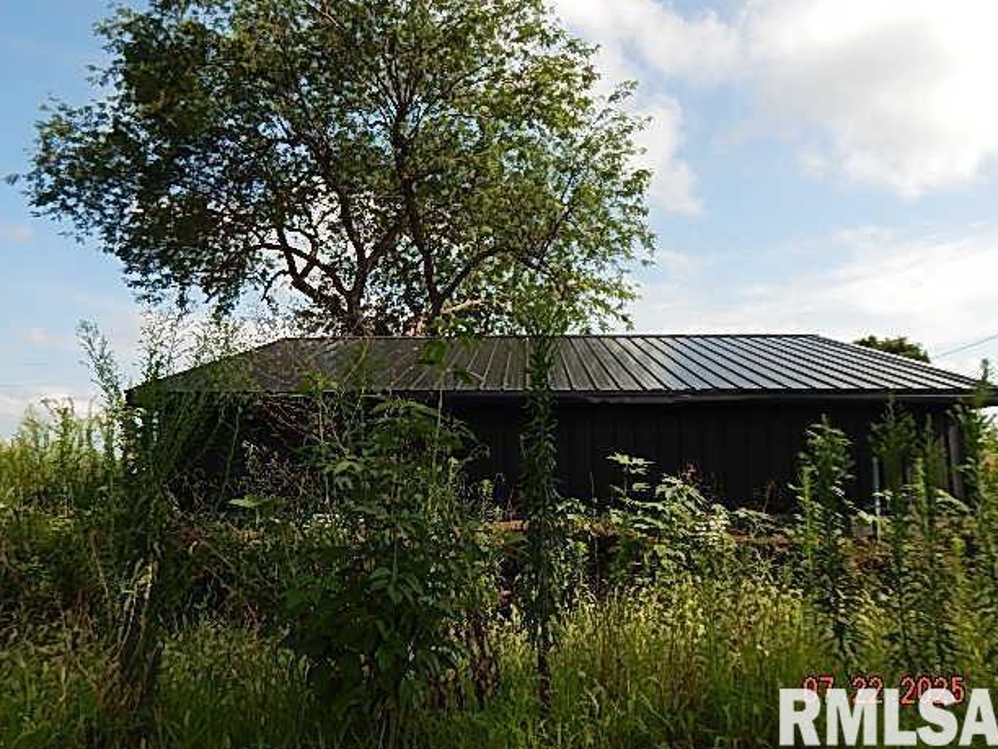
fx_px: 663
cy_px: 380
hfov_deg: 73.9
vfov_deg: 58.9
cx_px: 506
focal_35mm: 23
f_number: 3
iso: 125
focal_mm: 4
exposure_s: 1/1000
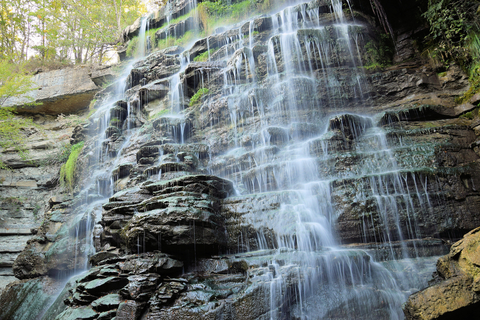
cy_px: 160
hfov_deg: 67.4
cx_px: 240
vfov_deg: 47.9
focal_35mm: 27
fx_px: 360
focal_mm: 18
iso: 100
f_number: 3.5
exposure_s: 1/2.5
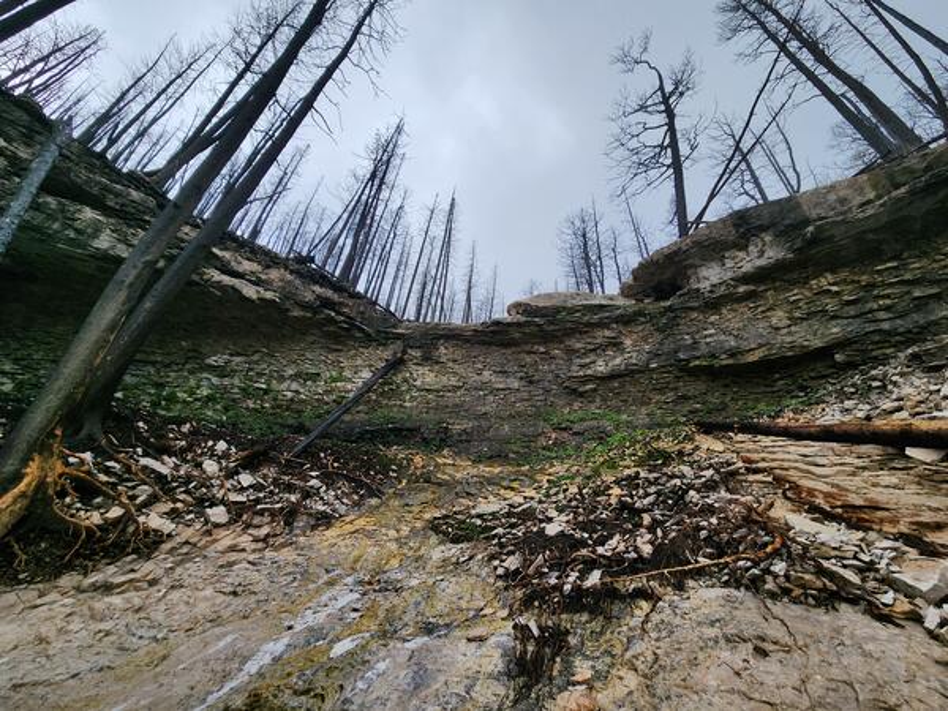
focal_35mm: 13
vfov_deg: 89.9
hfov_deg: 106.2
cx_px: 474
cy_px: 356
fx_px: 356
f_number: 2.2
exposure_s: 1/434
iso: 50
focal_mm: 2.2
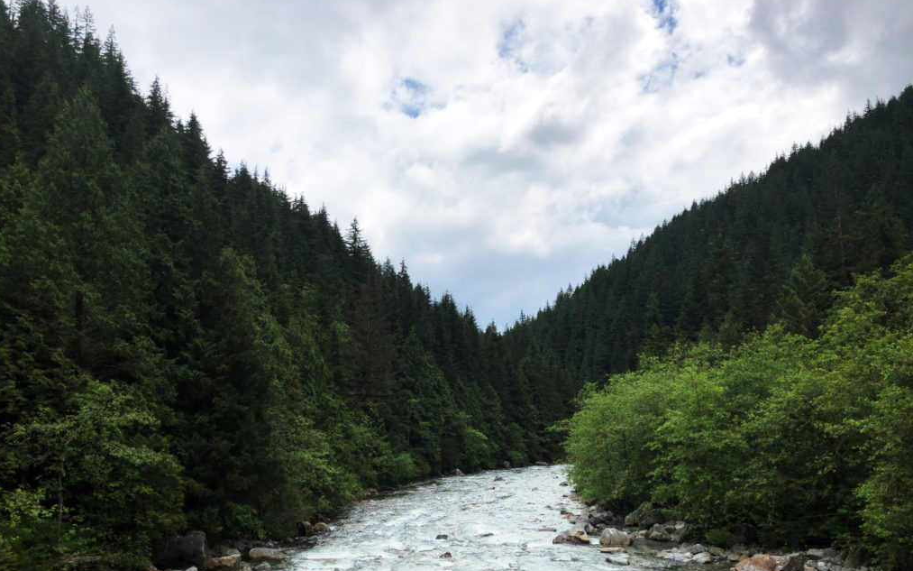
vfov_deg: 41.7
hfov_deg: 62.9
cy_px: 336
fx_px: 746
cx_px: 452
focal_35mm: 30
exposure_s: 1/4049
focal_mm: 3.99
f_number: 1.8
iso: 25
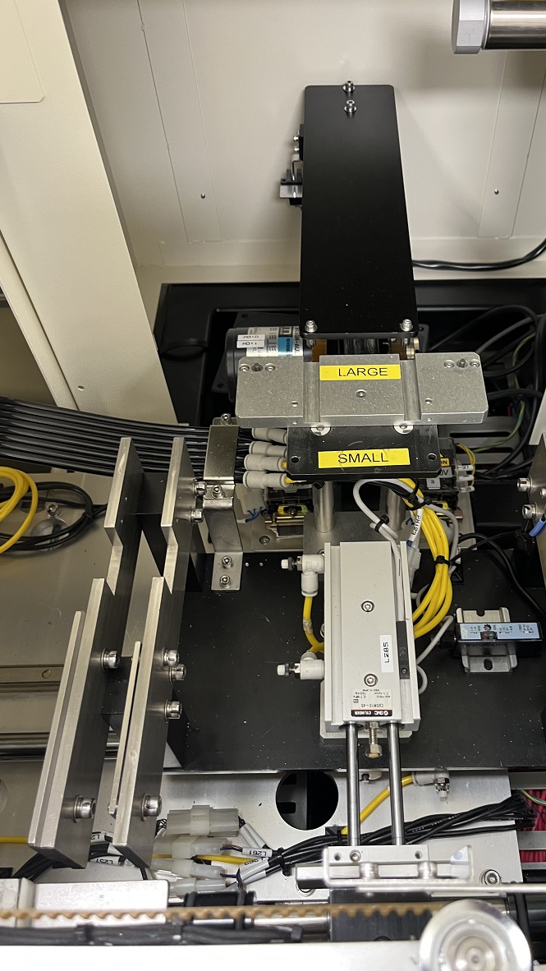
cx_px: 351
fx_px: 746
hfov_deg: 39.8
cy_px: 494
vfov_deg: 66.1
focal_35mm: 29
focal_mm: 5.1
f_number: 1.6
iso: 250
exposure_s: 1/50
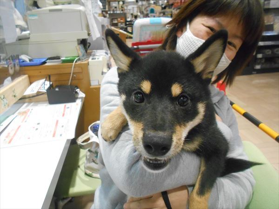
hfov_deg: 67.3
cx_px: 140
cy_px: 104
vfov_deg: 53.1
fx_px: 210
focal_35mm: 26
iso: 800
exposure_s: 1/100
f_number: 3.2
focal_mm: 4.6
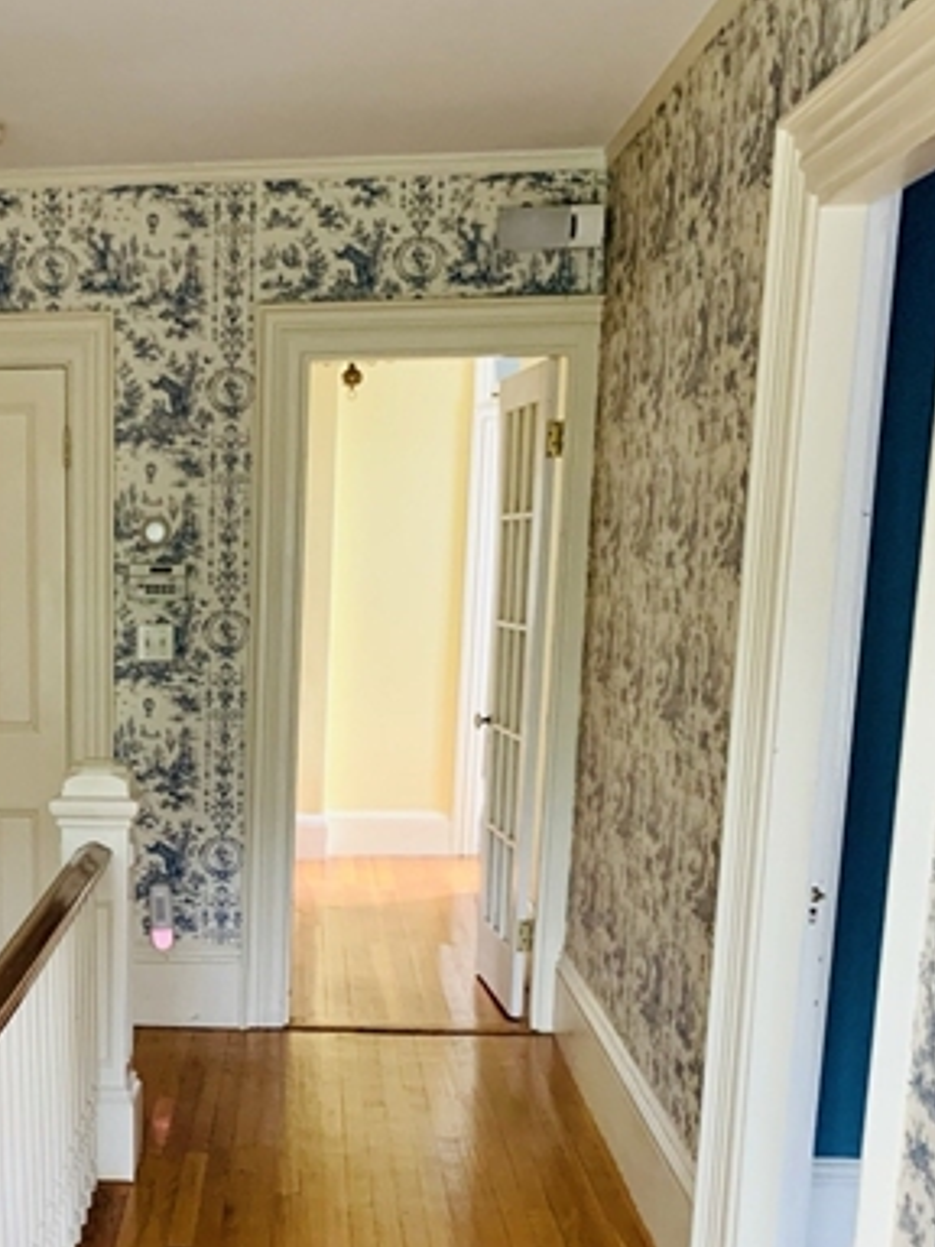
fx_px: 1873
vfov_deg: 35.4
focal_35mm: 52
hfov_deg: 26.9
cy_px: 1039
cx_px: 58
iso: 320
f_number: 1.8
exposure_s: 1/40
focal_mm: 4.25
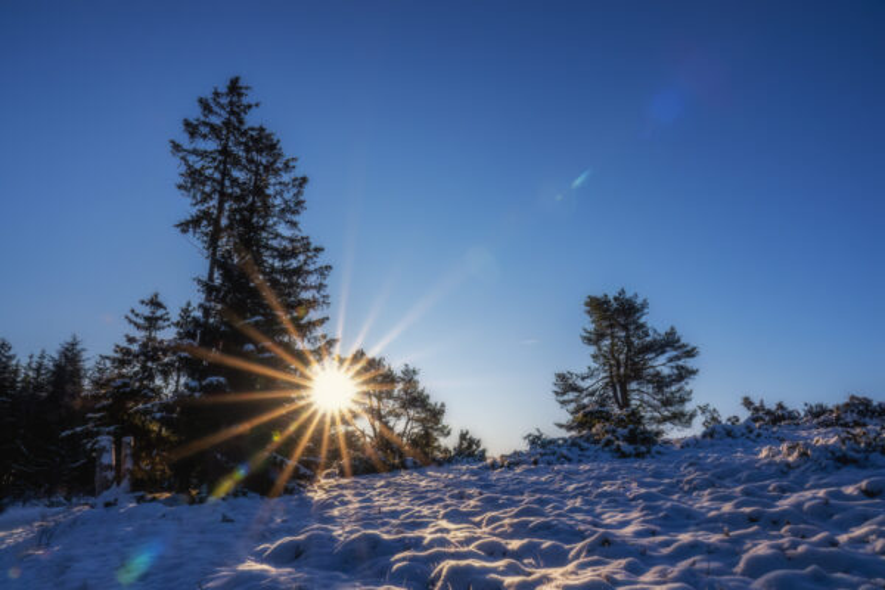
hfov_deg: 73.7
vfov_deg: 53.1
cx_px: 442
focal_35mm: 24
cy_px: 295
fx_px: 590
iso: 160
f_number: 16
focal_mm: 8.84
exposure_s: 1/125
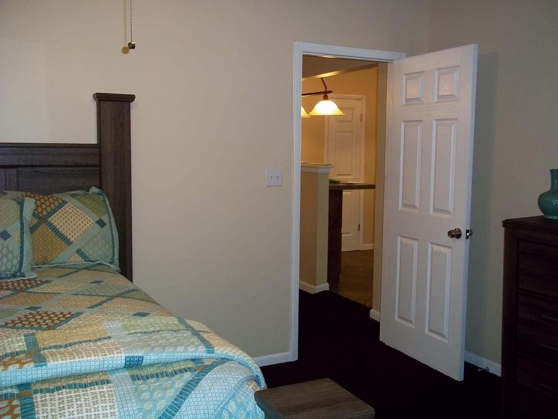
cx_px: 279
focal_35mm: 36
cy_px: 210
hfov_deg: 51.4
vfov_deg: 39.7
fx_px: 580
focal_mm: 6.5
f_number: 3.1
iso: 160
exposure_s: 1/30
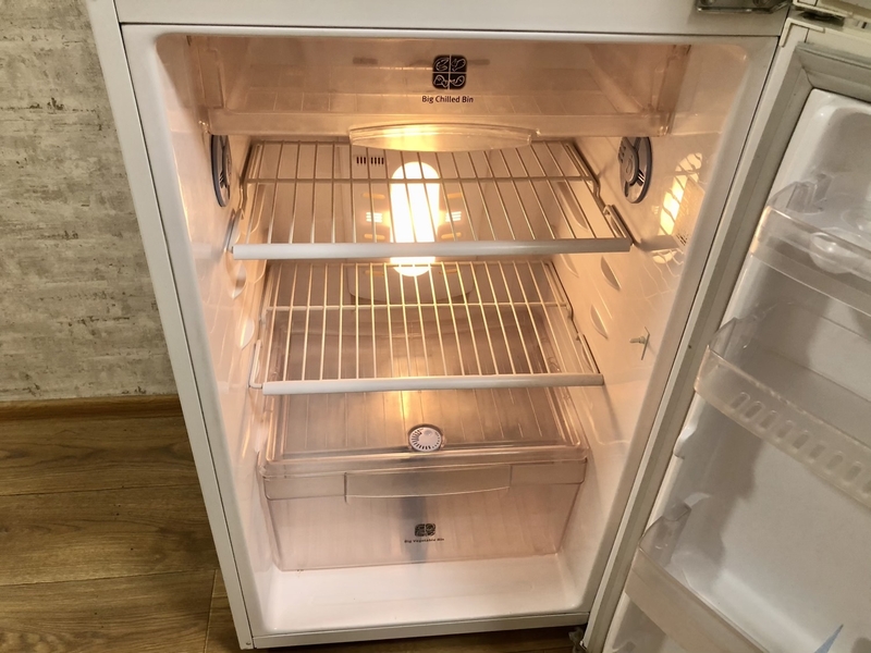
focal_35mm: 28
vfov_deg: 49.7
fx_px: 705
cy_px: 326
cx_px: 436
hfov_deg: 63.4
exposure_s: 1/17
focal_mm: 3.99
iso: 40
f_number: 1.8
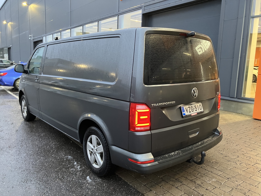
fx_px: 211
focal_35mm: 28
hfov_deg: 63.4
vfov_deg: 49.7
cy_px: 98
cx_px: 130
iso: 250
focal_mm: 3.99
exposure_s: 1/33
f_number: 1.8
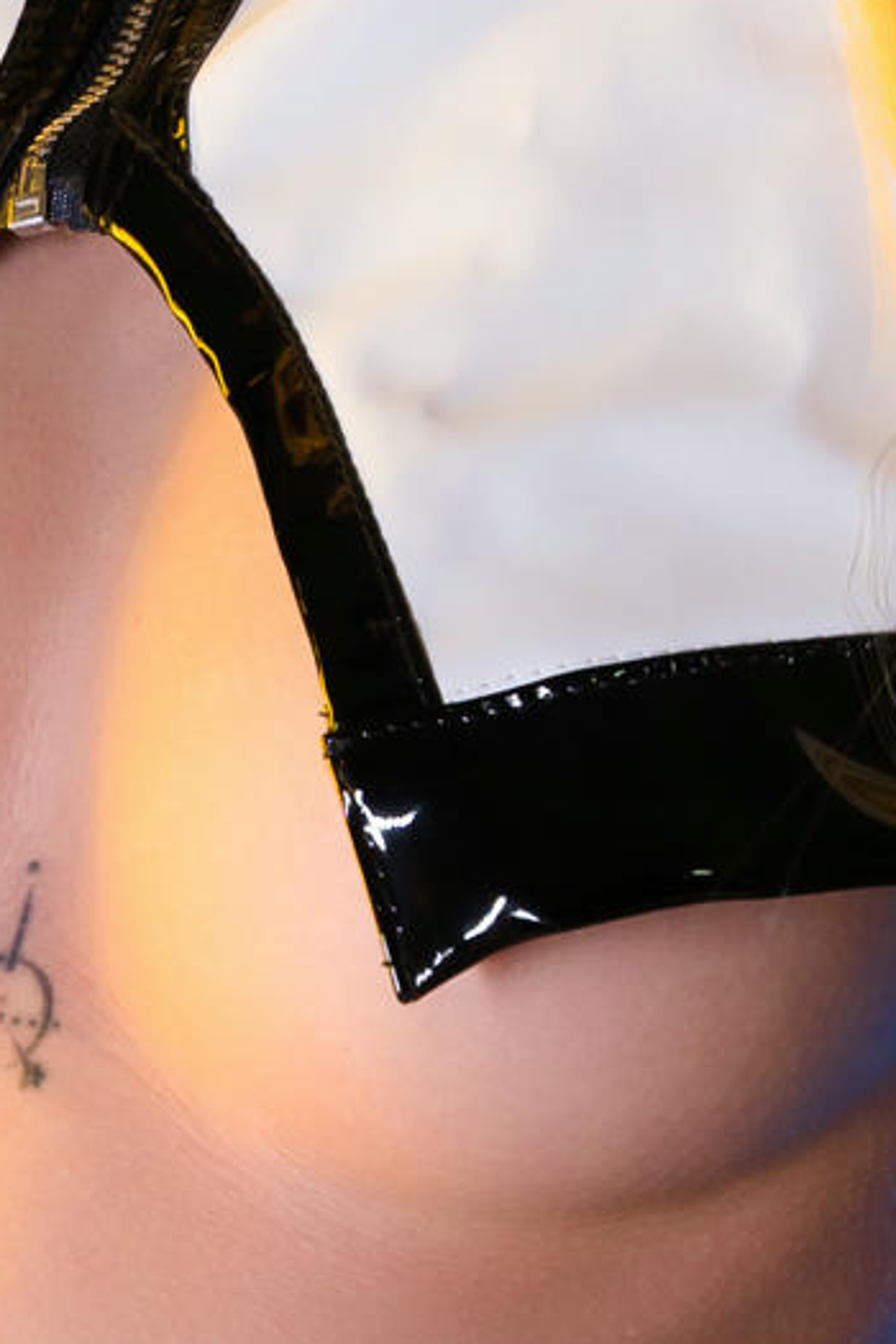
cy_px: 637
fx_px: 14758
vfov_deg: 5.2
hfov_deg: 3.5
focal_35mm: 395
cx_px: 49
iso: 400
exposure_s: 1/100
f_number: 5
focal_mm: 59.2
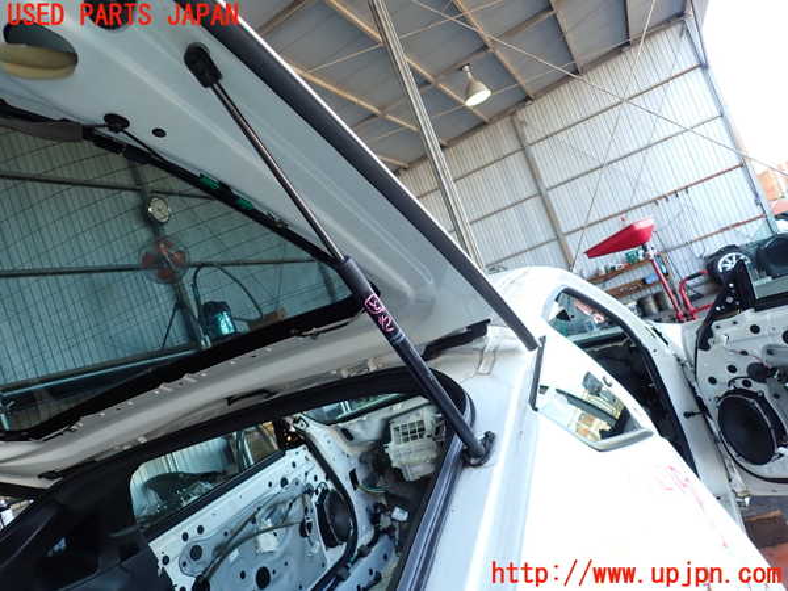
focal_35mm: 25
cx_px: 394
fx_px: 569
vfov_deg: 54.9
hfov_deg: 69.4
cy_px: 296
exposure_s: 1/100
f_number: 2.8
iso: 200
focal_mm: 4.5
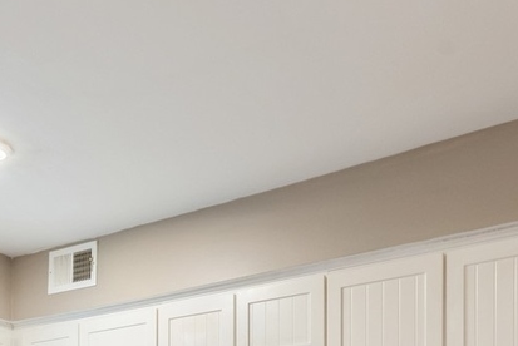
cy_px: 563
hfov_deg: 41.5
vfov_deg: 22.0
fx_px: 677
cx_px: 184
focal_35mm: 47
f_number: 8
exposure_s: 1/5
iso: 320
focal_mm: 12
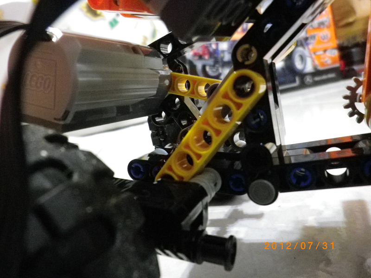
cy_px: 139
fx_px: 300
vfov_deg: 49.7
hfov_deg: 63.4
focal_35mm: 28
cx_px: 186
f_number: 3.2
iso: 800
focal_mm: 5
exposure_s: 1/10
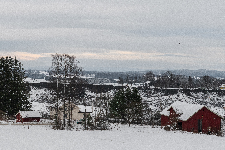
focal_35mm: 61
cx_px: 112
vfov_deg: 22.3
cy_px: 75
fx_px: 381
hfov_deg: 32.9
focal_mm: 60
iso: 400
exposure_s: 1/200
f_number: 11
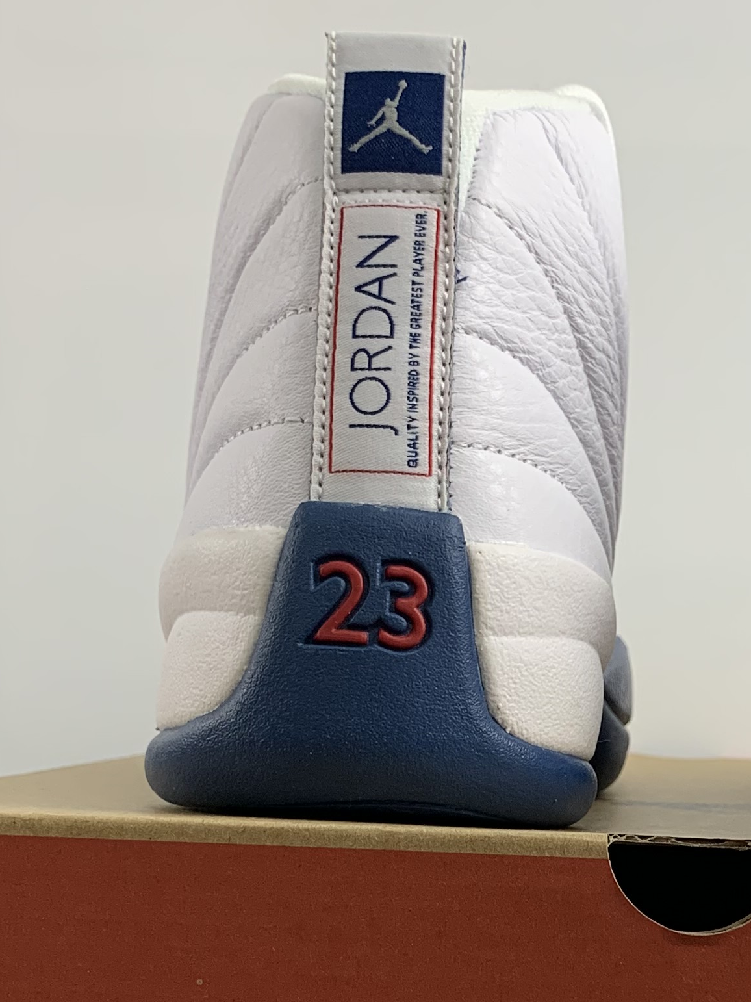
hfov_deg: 21.1
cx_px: 700
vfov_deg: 28.0
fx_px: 1968
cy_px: 795
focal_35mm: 68
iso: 50
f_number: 1.8
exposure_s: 1/121
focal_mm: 4.25
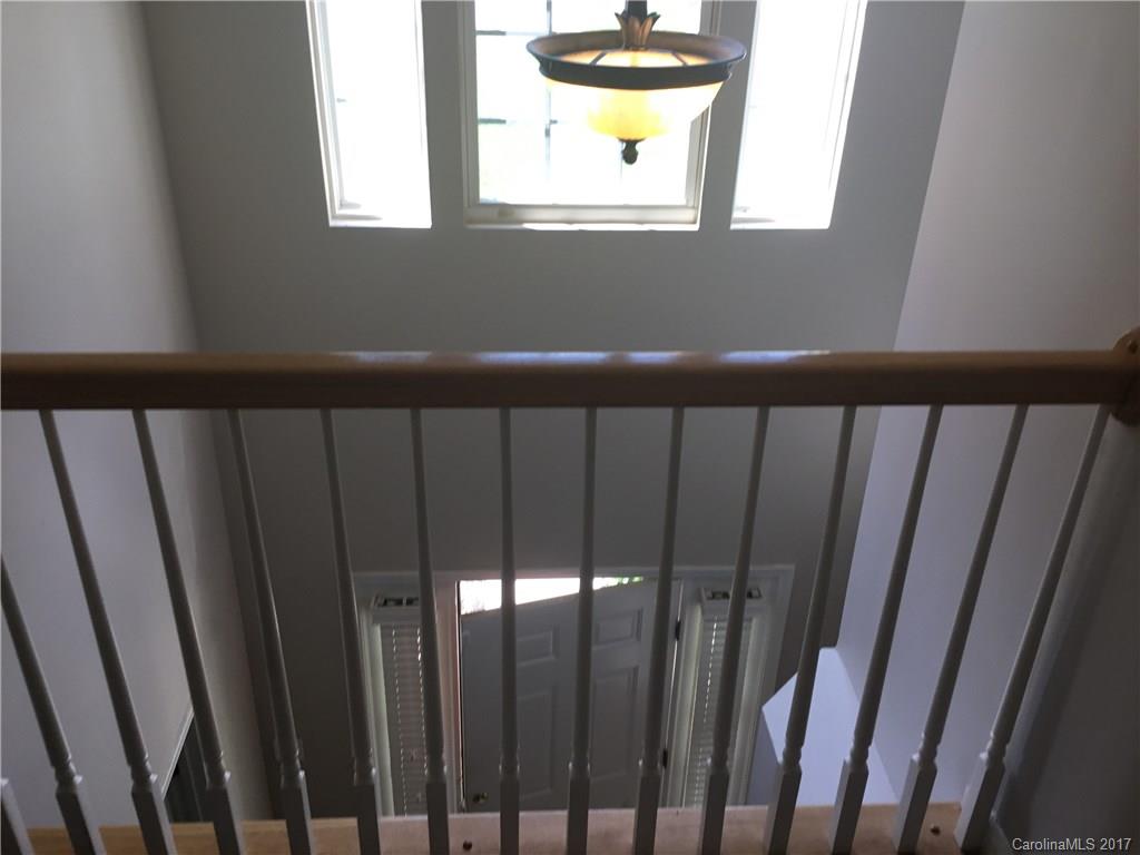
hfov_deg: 58.4
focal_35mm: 31
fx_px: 1021
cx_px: 570
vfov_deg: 45.4
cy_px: 428
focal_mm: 3.3
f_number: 2.4
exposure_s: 1/60
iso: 25
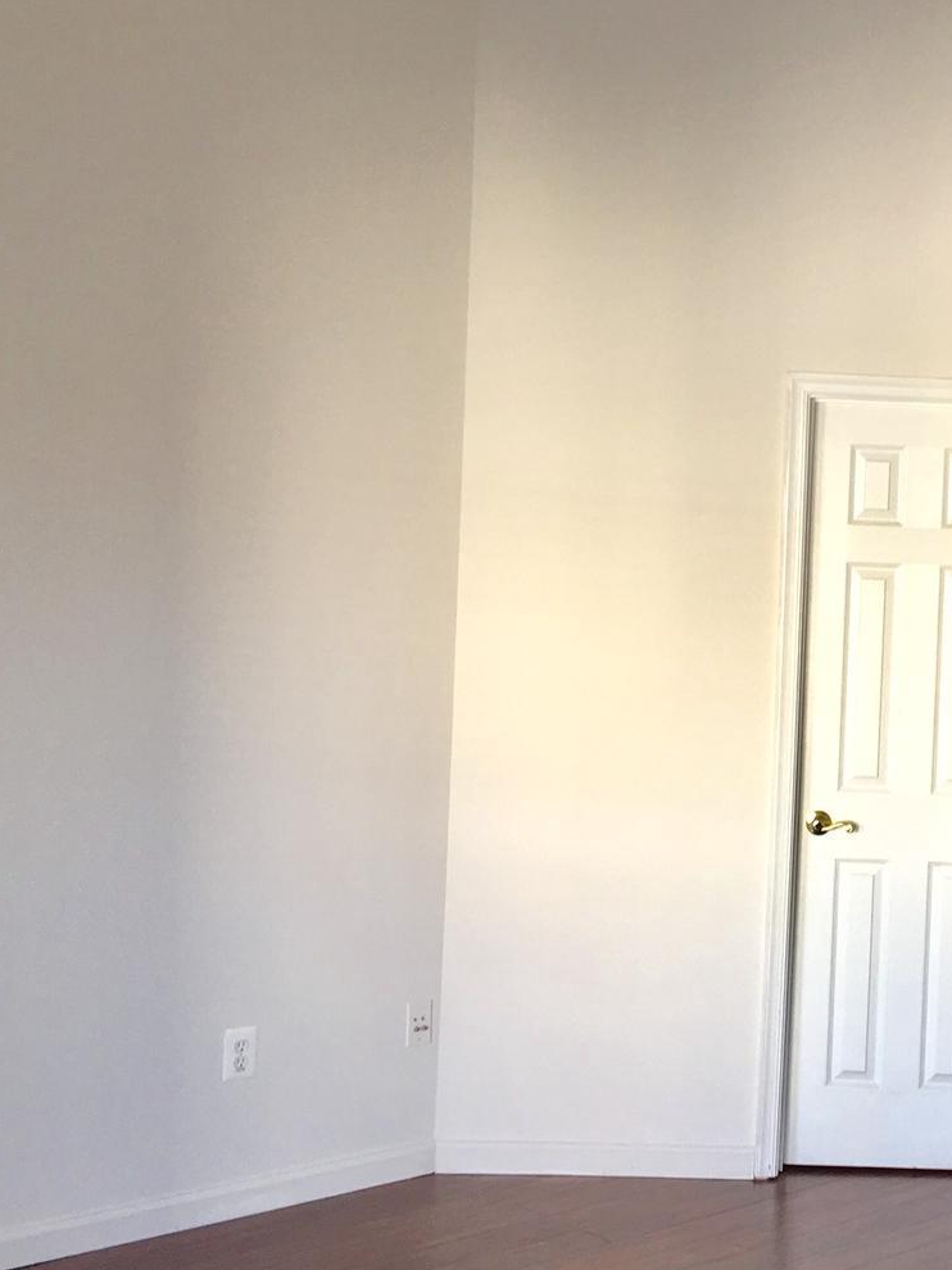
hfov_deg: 23.6
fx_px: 2201
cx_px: 908
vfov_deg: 32.2
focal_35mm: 60
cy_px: 614
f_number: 2.2
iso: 32
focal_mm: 4.15
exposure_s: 1/33
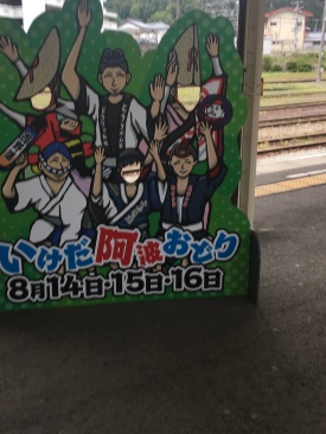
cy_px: 177
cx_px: 115
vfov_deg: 48.7
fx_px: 477
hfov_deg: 37.4
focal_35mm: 38
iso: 25
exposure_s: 1/40
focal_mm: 4.15
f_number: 2.2
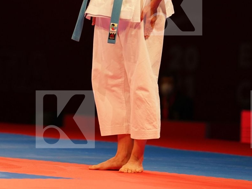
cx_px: 65
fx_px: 2788
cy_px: 7
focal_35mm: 383
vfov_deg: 3.9
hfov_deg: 5.2
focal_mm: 176
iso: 1600
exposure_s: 1/500
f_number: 2.8
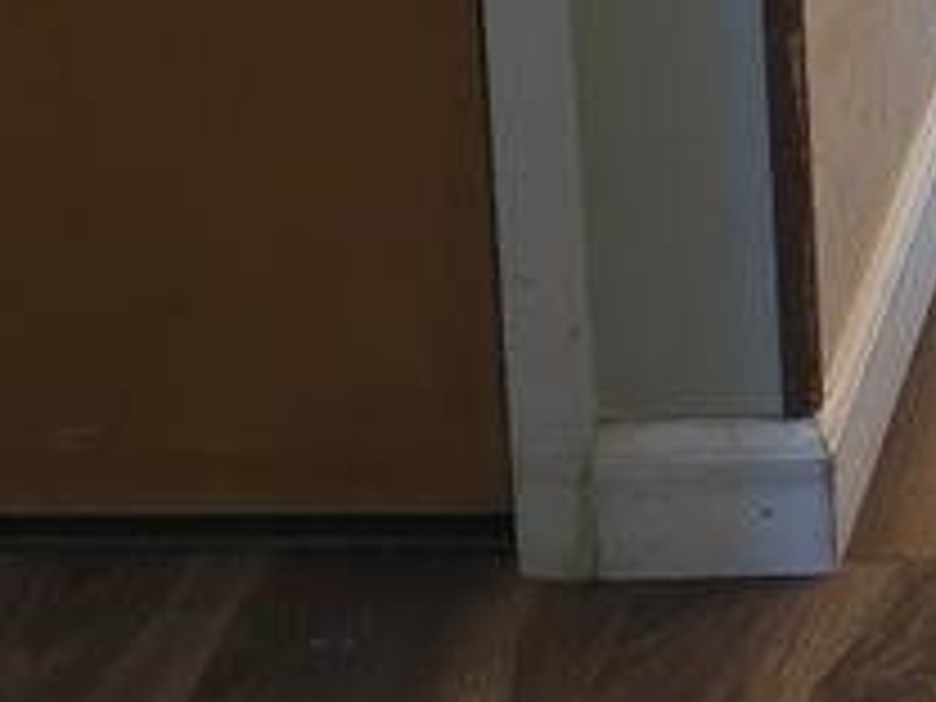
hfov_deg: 10.9
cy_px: -1062
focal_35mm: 166
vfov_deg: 8.1
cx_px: 1870
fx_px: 4489
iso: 320
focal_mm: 6.3
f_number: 1.7
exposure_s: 1/60
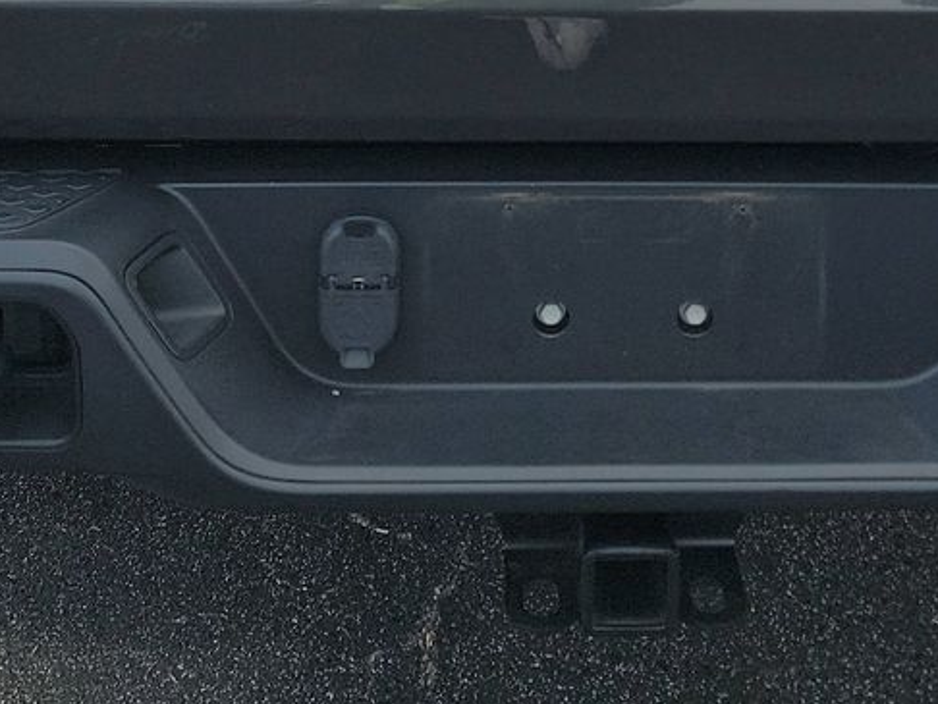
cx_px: 577
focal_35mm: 79
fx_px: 2142
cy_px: -451
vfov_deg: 16.5
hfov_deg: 24.6
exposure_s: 1/676
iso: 50
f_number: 1.8
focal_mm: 6.7
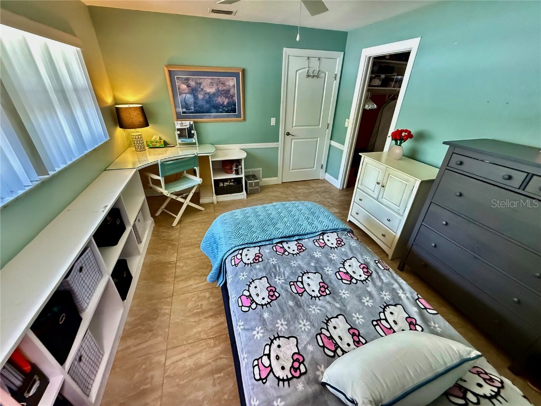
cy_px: 203
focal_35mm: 14
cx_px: 270
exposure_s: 1/60
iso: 1000
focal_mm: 2.22
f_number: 2.2
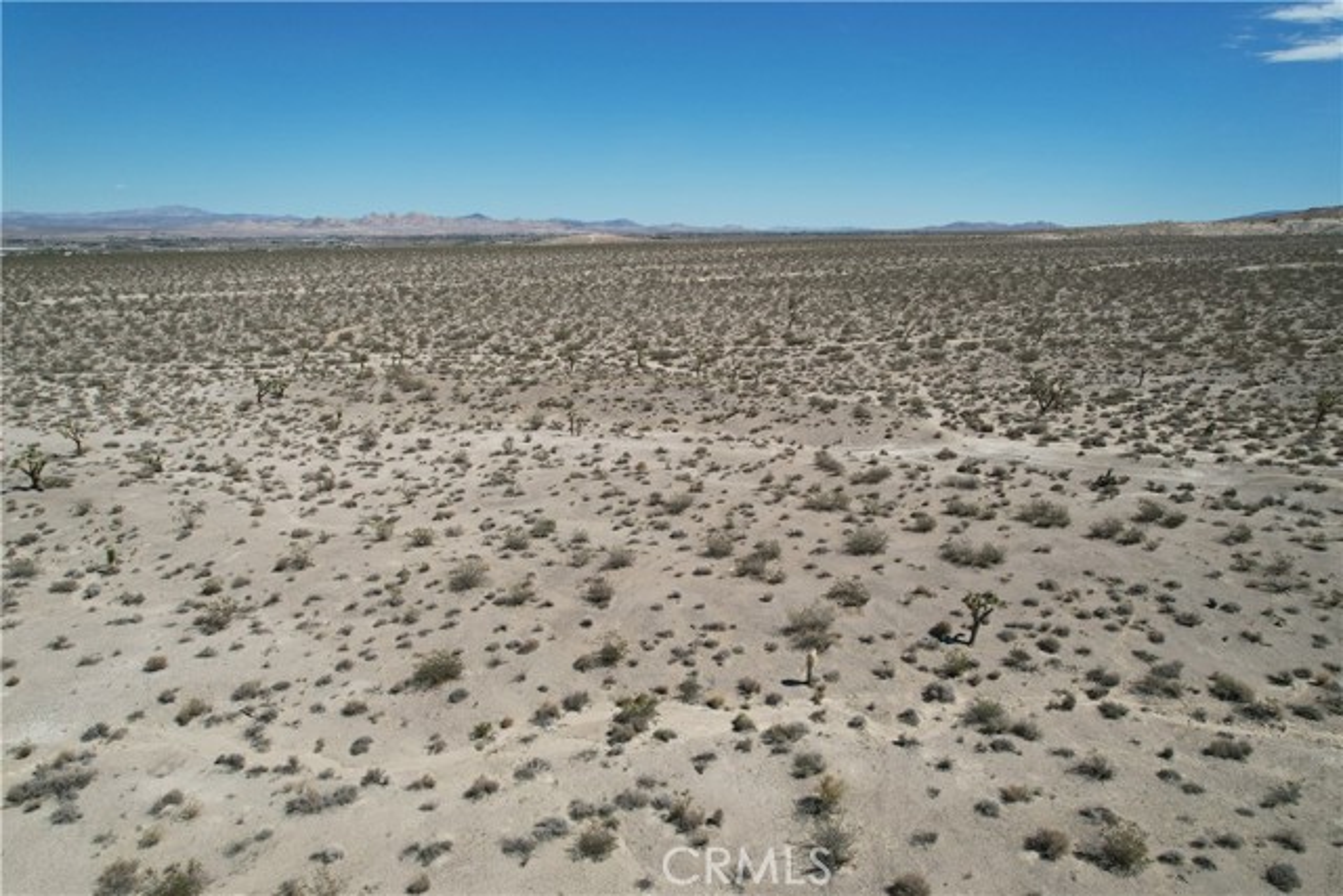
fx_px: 821
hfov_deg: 78.6
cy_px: 448
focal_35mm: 22
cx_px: 672
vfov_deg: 57.3
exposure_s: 1/3000
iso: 100
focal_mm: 8.38
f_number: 2.8
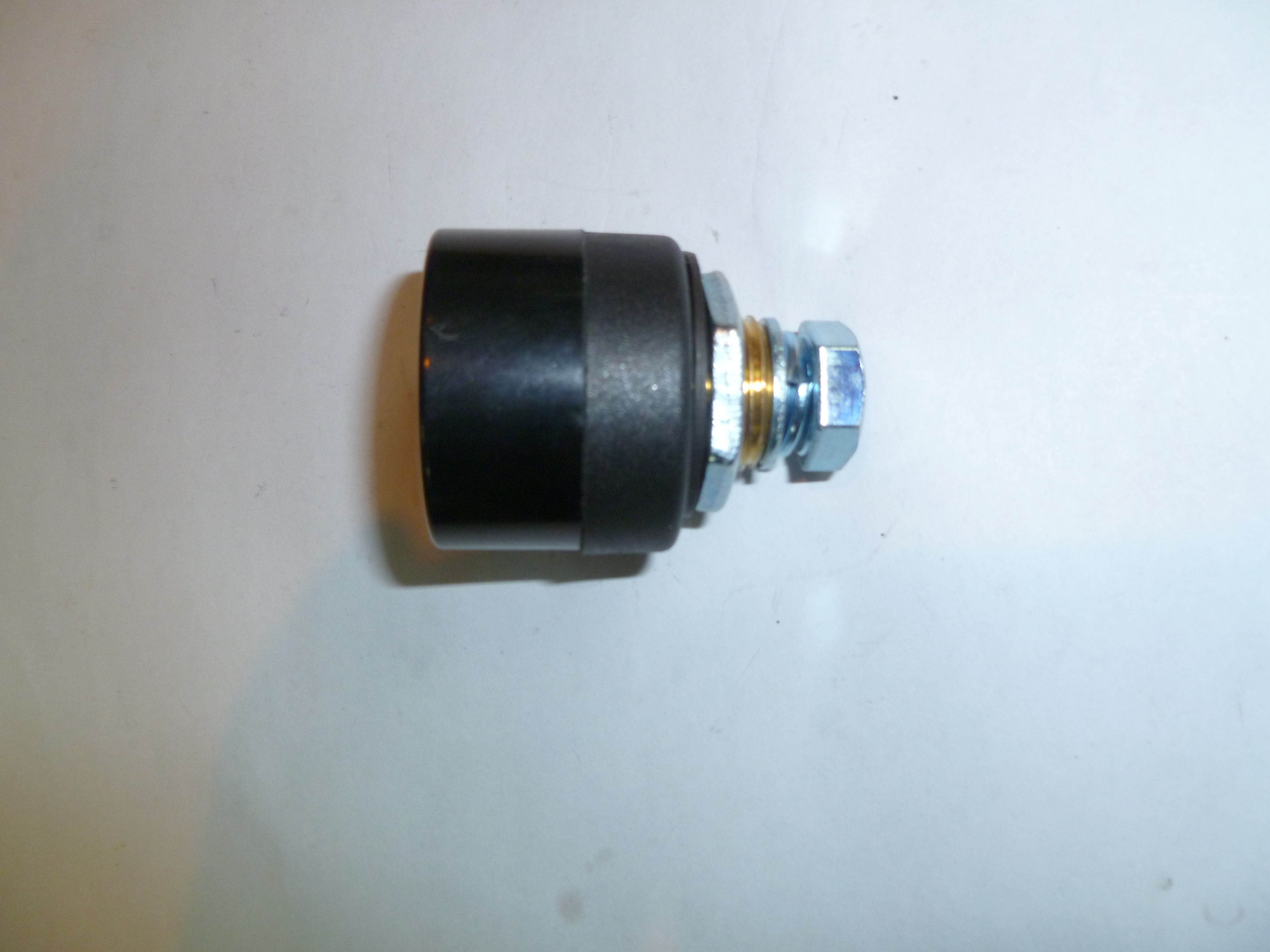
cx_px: 635
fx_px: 1027
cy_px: 476
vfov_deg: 49.7
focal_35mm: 28
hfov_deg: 63.4
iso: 160
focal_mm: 5
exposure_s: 1/30
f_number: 3.3
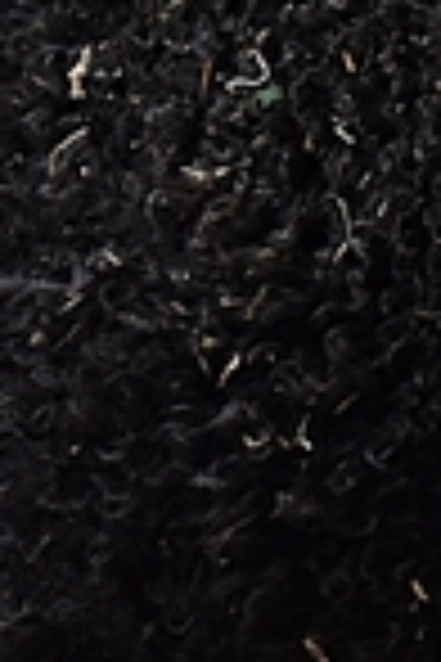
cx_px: 266
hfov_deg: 1.8
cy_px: 381
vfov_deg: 2.6
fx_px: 14377
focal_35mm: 782
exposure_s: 1/200
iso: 800
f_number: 5
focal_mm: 75
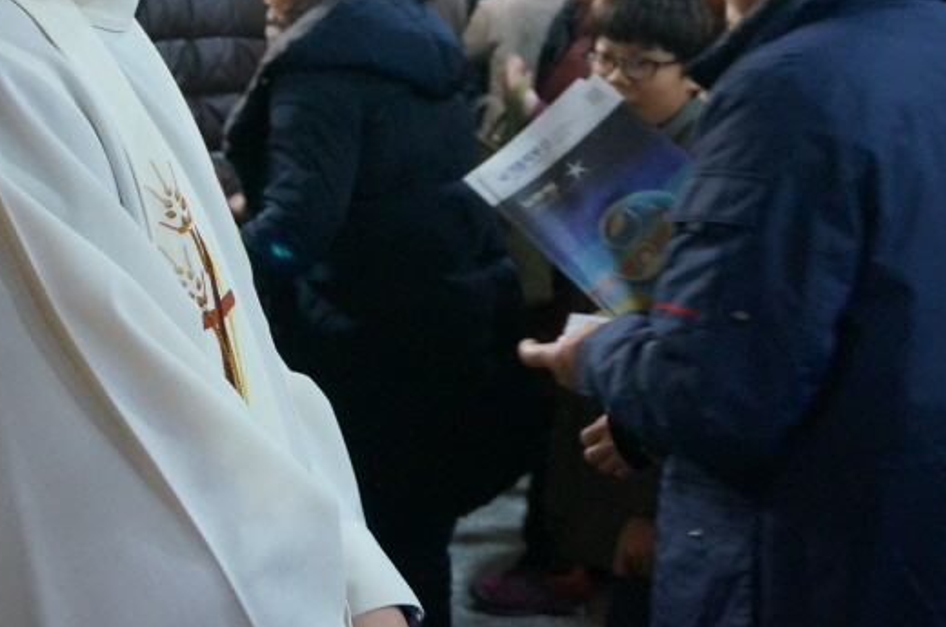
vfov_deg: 19.6
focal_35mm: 68
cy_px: 84
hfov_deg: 29.7
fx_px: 1784
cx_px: 409
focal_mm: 23
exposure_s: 1/60
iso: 3200
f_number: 4
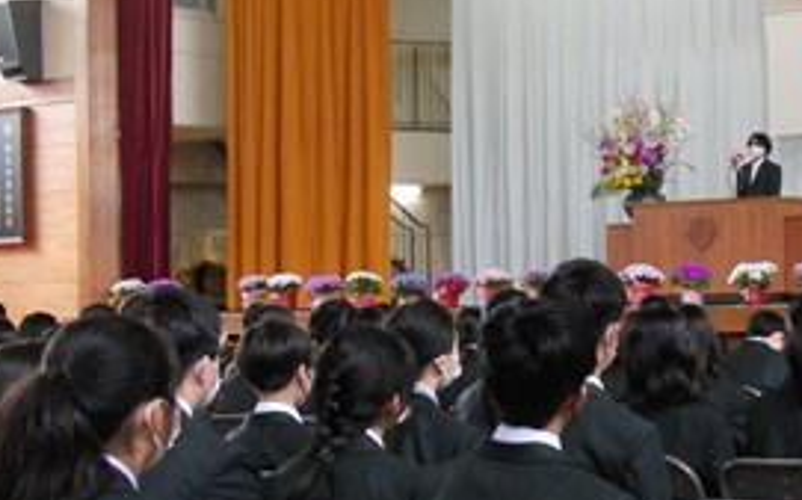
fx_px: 1966
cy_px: 294
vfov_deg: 14.5
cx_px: 672
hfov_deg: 22.7
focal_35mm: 90
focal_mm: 9.4
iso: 400
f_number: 3.4
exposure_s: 1/100
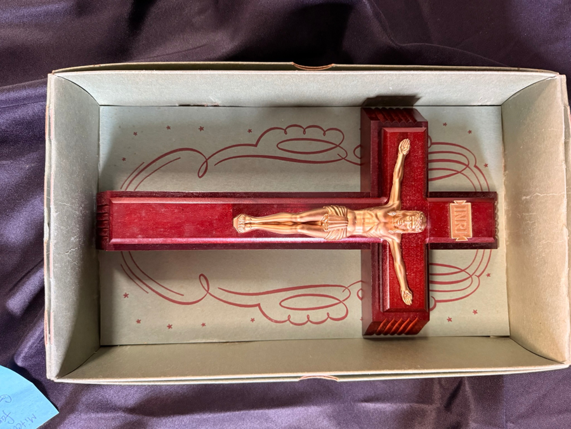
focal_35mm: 24
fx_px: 396
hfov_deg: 71.6
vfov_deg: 56.8
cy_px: 214
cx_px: 286
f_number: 1.78
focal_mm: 6.76
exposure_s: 1/40
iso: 640
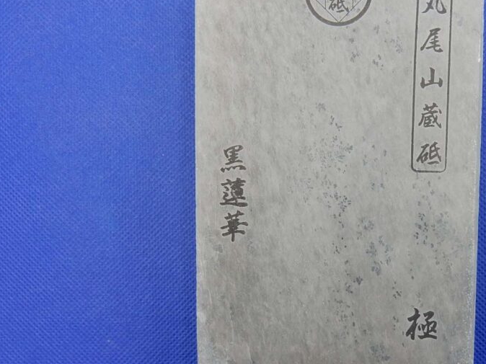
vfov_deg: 37.7
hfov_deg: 47.8
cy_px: 179
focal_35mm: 38
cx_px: 340
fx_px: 533
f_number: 3.7
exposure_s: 1/80
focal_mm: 4.5
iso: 125
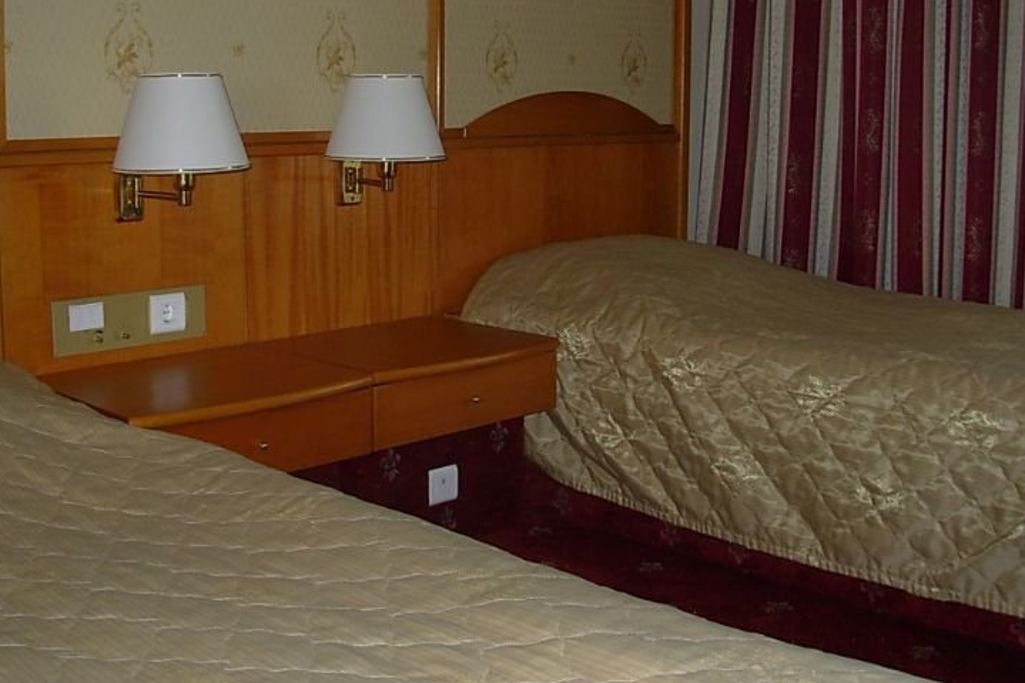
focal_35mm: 44
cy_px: 265
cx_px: 503
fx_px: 1252
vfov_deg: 30.4
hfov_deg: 44.5
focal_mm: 6.3
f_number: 2.9
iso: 50
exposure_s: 1/32
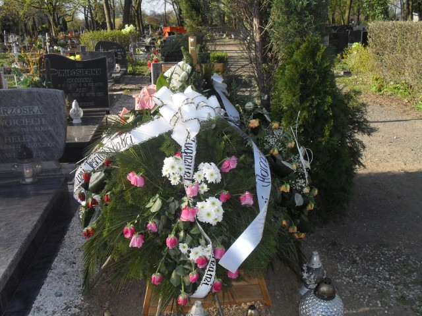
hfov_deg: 52.6
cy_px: 158
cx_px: 211
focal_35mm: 35
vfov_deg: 40.7
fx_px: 427
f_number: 3.2
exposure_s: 1/500
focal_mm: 6.3
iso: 100
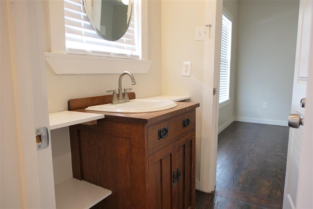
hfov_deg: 73.8
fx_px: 209
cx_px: 156
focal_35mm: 24
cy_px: 104
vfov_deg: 53.1
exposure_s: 1/60
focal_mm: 8.8
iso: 125
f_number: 1.4
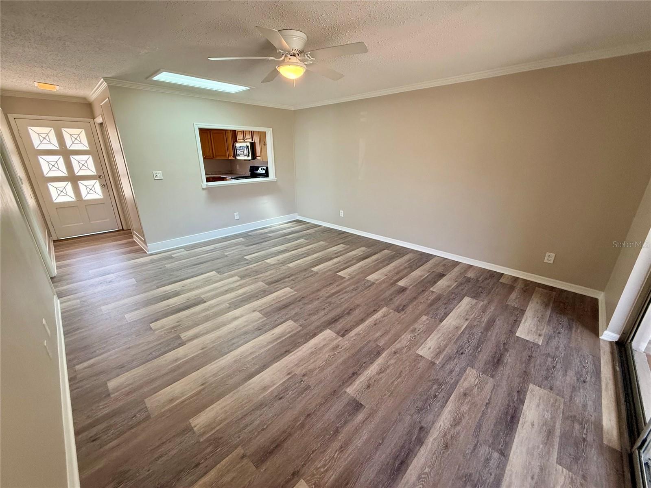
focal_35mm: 14
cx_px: 326
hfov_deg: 102.1
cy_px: 244
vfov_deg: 85.7
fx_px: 263
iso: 250
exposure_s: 1/120
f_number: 2.2
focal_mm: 2.22
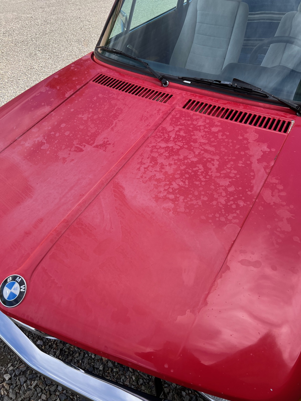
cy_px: 200
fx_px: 301
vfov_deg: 67.3
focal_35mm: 26
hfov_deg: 53.1
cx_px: 150
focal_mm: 5.7
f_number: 1.5
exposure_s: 1/1079
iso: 50
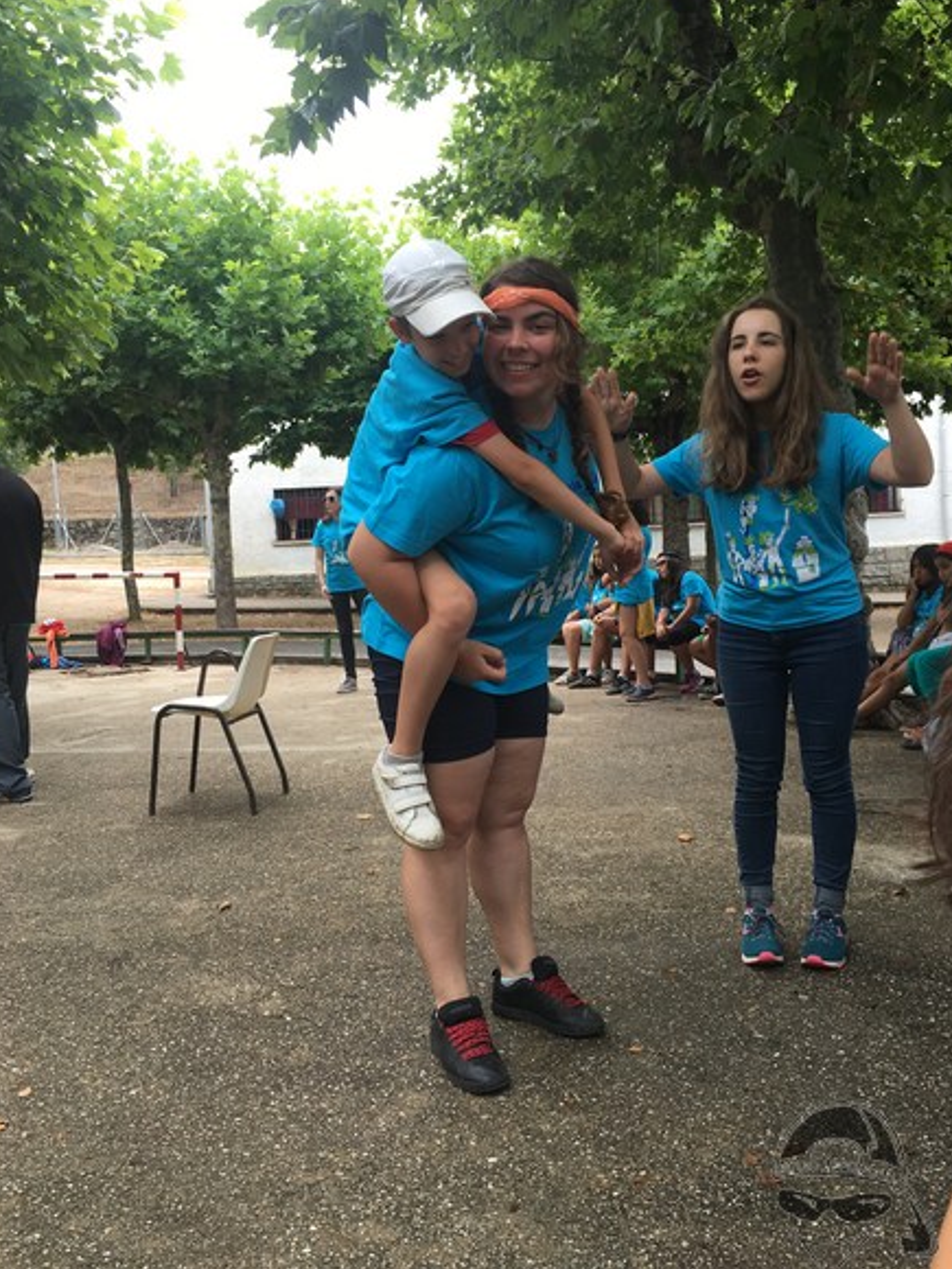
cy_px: 632
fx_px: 1100
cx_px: 468
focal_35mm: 30
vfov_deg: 60.0
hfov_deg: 46.8
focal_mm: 4.15
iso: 25
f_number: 2.2
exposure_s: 1/141
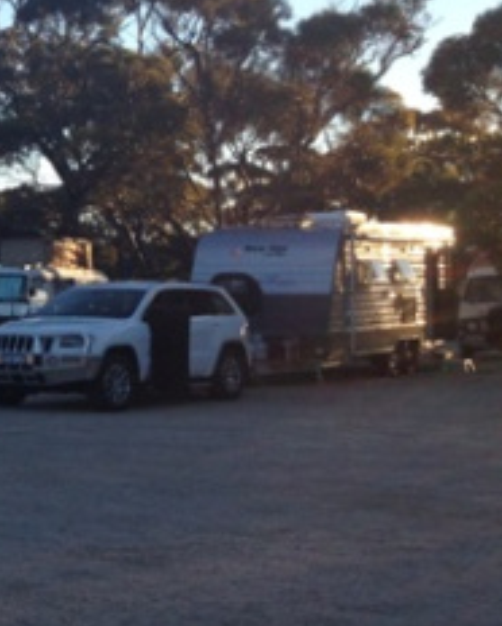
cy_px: 264
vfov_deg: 21.2
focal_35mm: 90
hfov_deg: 15.5
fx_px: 1669
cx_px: -296
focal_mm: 4.28
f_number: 2.4
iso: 50
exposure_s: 1/531
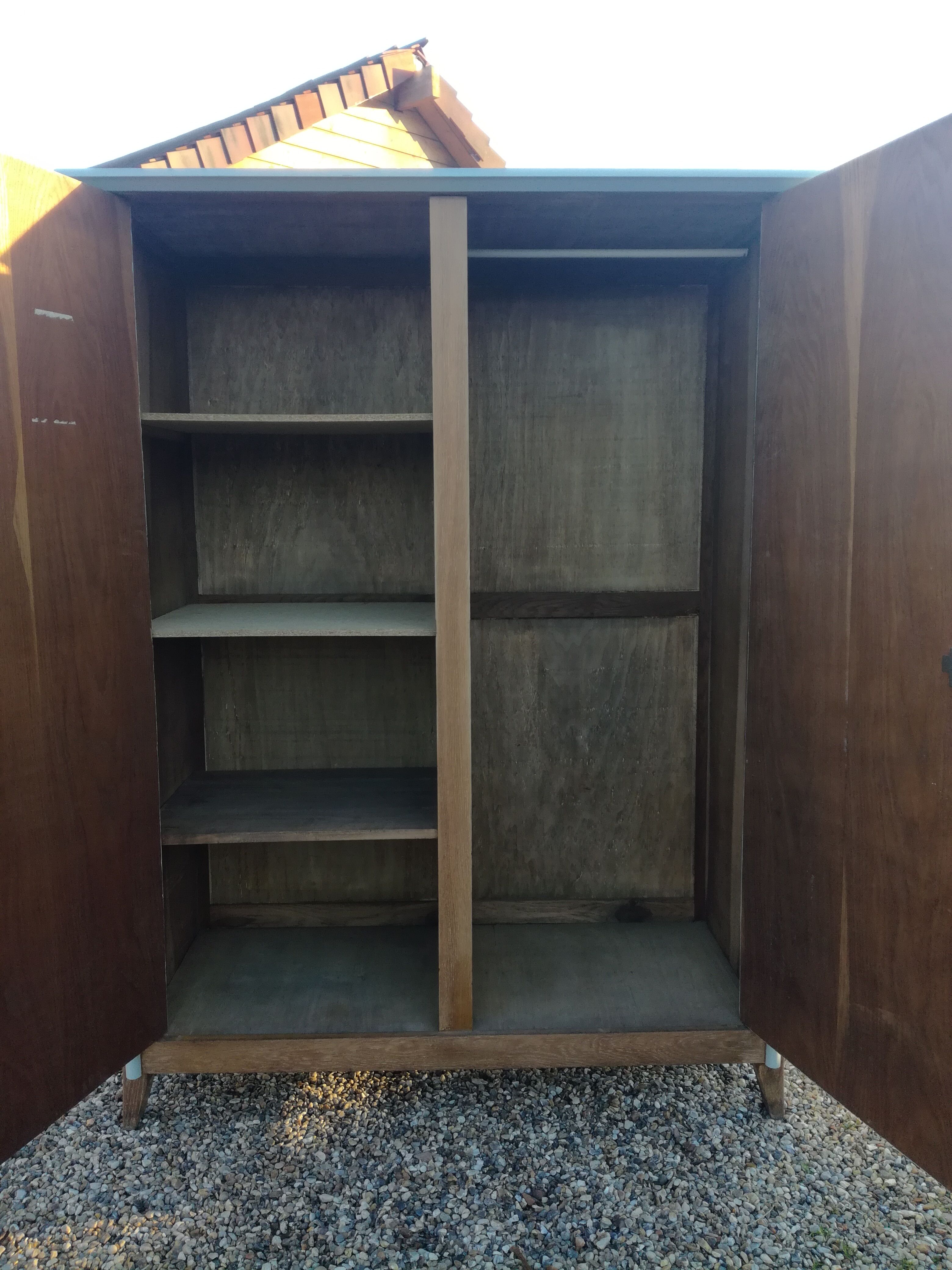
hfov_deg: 51.4
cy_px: 635
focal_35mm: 27
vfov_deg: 65.3
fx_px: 990
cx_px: 476
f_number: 2
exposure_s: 1/118
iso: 50
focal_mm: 3.79
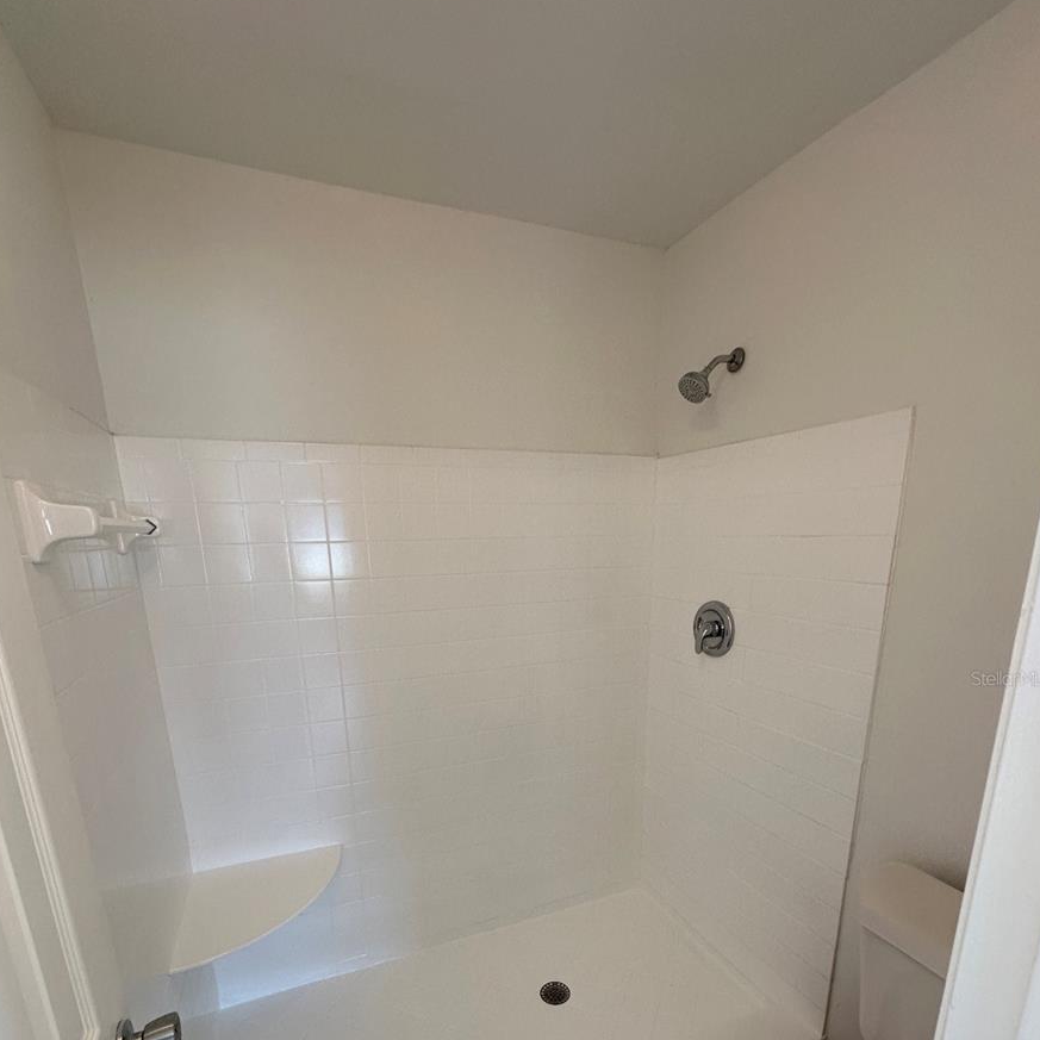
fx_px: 578
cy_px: 678
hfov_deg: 84.0
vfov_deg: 81.6
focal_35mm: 17
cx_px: 519
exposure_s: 1/120
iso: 160
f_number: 2.2
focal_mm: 2.22
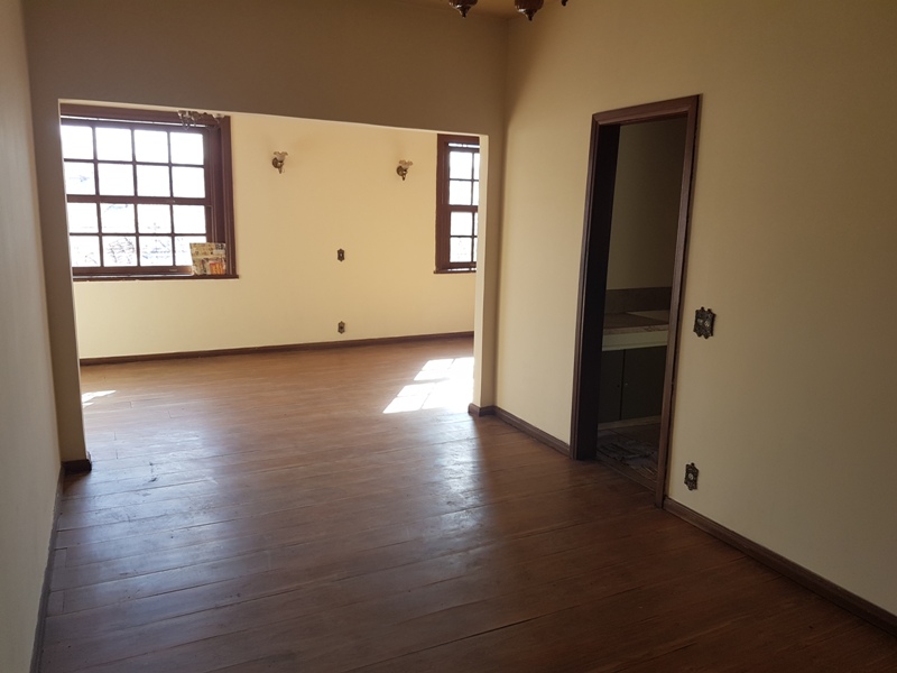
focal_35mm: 26
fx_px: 674
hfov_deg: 67.3
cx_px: 448
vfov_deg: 53.1
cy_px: 336
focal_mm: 4.2
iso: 50
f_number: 1.7
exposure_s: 1/120
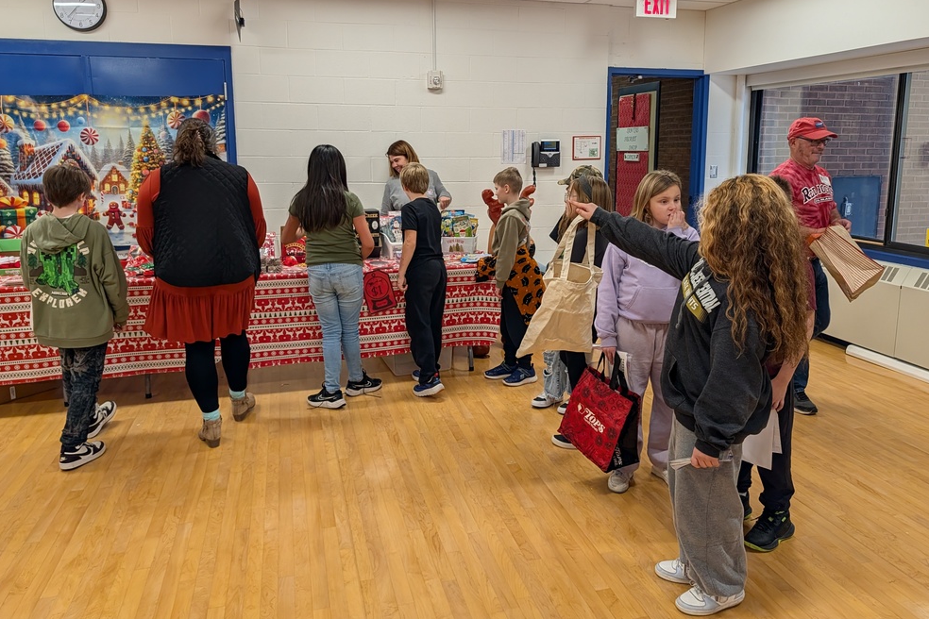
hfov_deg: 69.4
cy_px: 263
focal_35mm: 26
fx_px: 671
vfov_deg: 49.4
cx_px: 480
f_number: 1.68
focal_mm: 6.9
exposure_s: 1/229
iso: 52
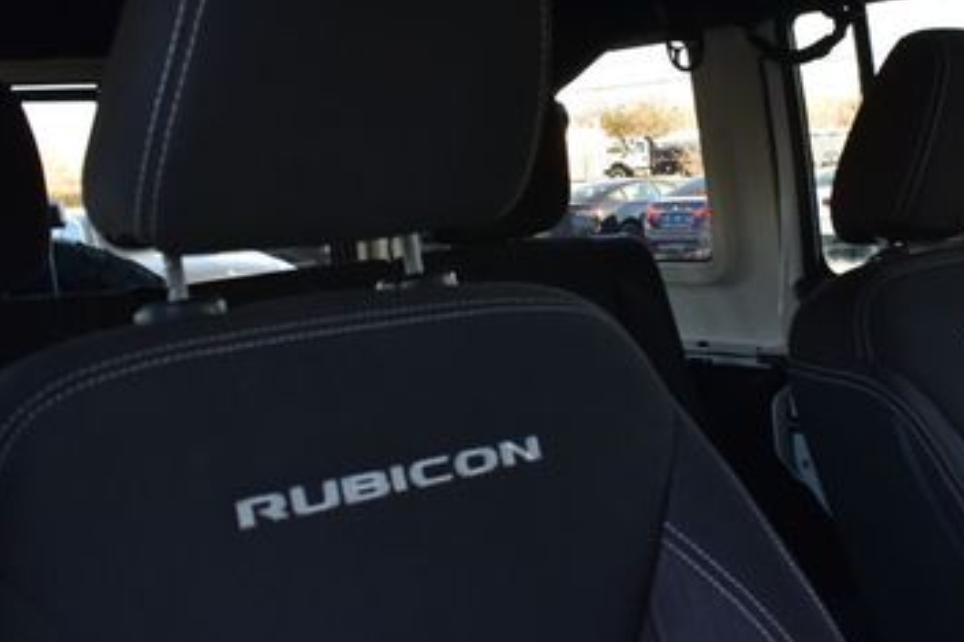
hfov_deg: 39.5
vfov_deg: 27.5
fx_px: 1311
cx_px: 691
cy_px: 273
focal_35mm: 49
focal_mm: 18
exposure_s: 1/25
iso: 400
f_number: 7.1
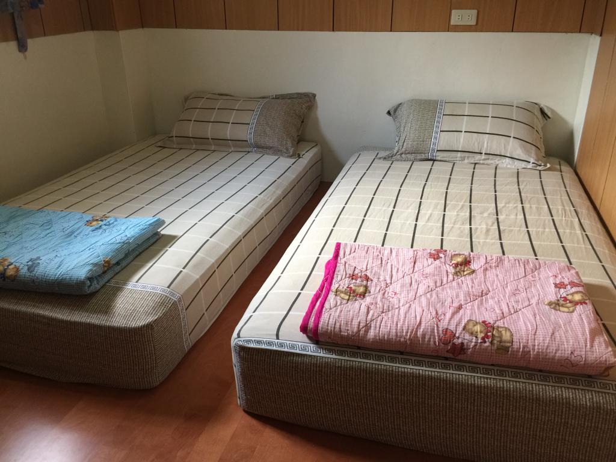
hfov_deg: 61.7
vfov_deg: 48.2
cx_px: 308
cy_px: 231
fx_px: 516
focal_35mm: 29
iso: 50
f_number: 2.2
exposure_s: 1/15
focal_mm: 4.15
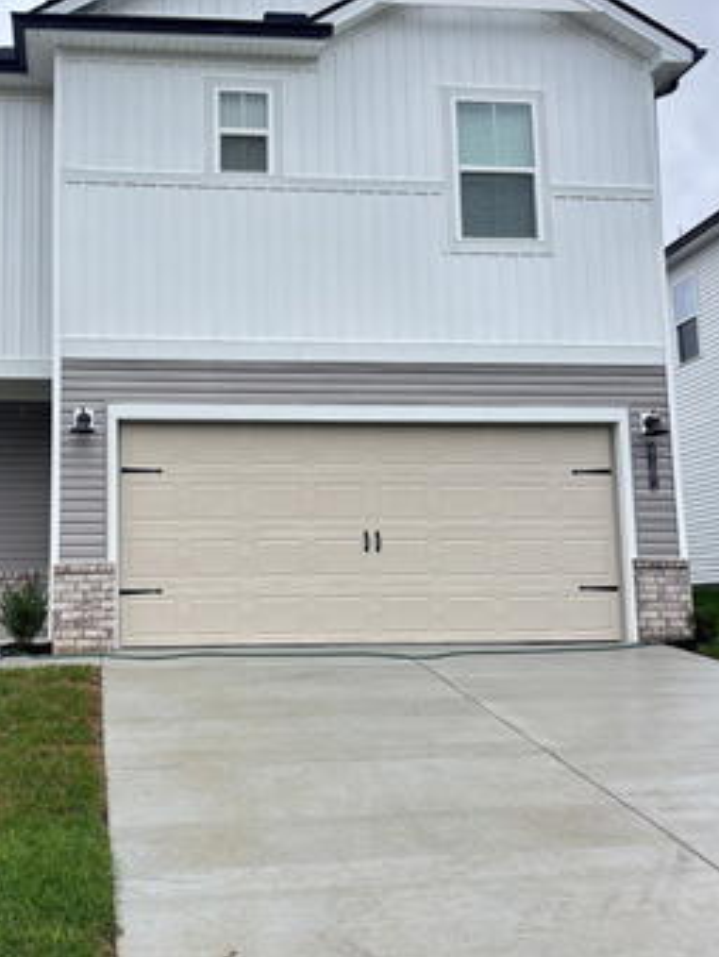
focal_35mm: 41
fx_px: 1134
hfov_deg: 34.8
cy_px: 429
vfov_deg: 45.7
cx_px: 224
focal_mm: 5.96
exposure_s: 1/236
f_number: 1.6
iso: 50
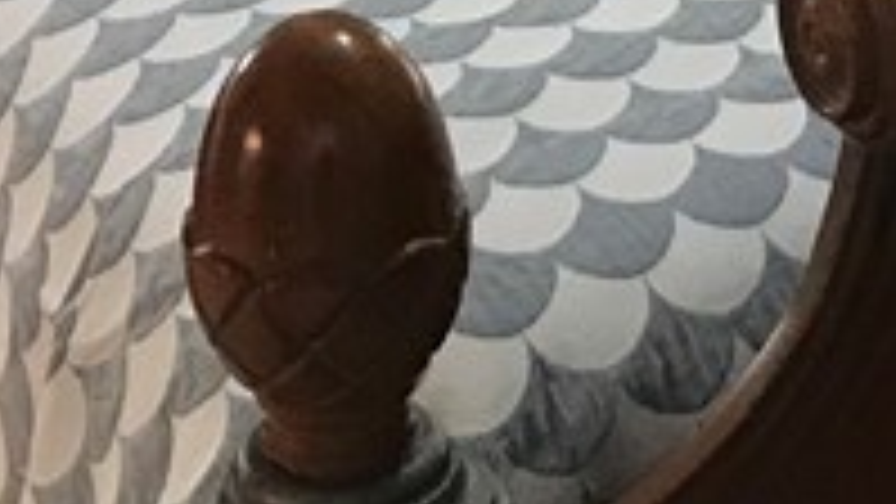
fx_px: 3731
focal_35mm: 157
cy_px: -860
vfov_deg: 7.1
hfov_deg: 13.4
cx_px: 982
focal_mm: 3.99
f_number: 1.8
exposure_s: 1/30
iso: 40
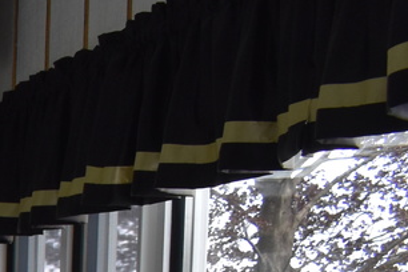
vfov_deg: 8.0
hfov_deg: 10.7
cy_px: 644
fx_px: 1802
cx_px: -613
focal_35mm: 159
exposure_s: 1/160
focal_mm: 20
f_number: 6.3
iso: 400
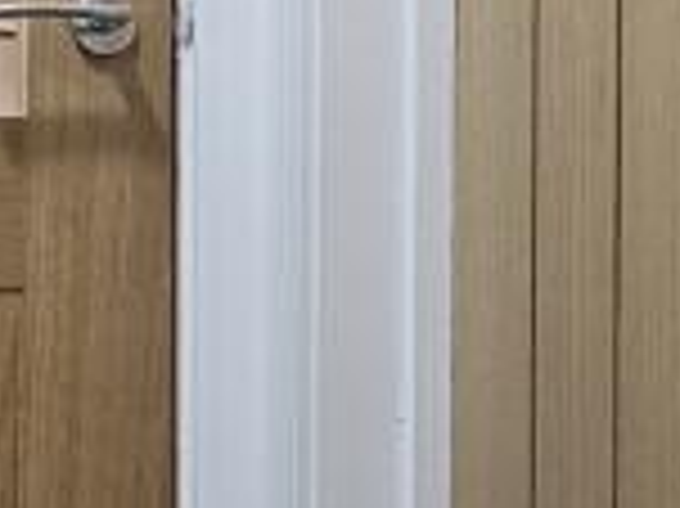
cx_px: -446
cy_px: 310
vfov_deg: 16.7
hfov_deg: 18.6
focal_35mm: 88
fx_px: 1727
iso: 160
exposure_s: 1/70.9
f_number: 2.2
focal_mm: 2.2
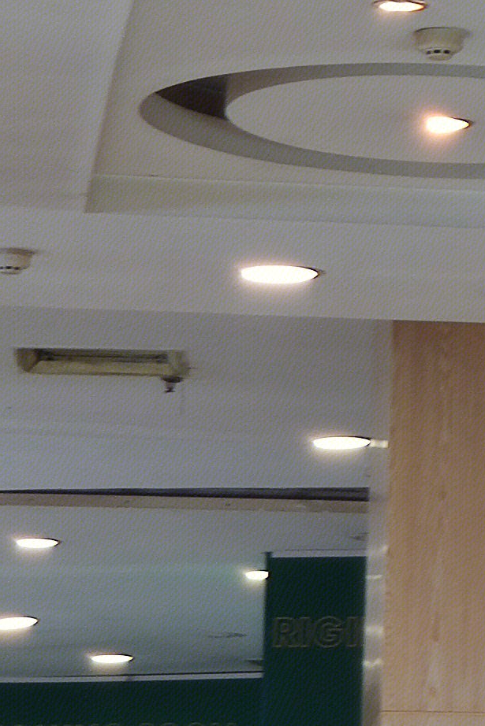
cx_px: 1213
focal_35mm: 230
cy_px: 150
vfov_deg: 8.9
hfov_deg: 5.7
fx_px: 4646
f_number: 2.2
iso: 239
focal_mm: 6.22
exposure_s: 1/50
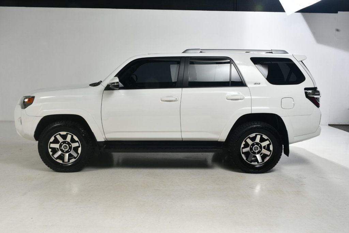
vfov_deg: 39.9
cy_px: 116
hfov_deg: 57.2
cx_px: 174
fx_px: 320
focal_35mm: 33
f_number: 14
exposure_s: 1/160
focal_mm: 22
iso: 100
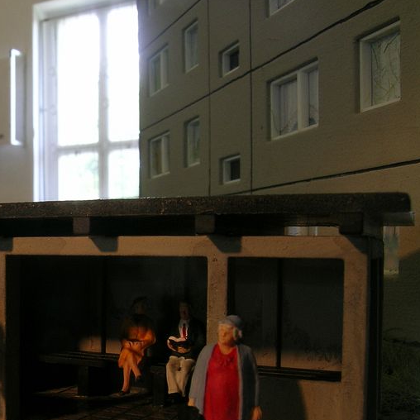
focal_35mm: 101
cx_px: 9
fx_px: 1386
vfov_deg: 17.2
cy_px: 266
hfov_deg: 16.9
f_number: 7.9
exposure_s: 1/1.9
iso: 50
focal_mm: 5.8
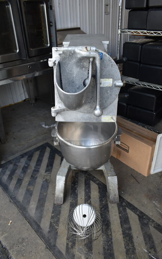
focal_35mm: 28
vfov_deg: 66.5
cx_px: 82
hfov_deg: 44.5
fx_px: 198
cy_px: 131
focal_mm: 18
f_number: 4
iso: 100
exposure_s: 1/60
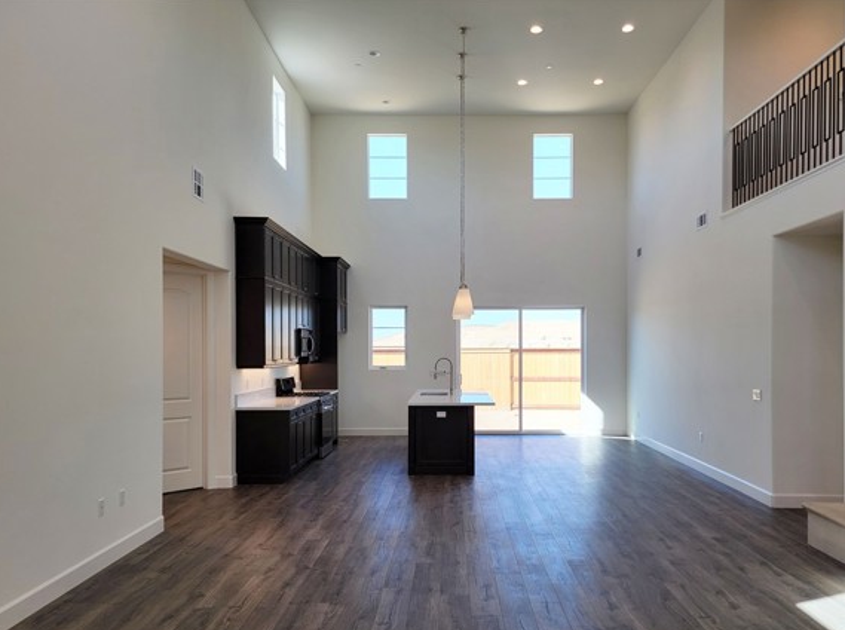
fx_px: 658
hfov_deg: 65.4
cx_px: 441
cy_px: 350
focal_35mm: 27
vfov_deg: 51.1
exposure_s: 1/120
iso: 25
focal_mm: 6.7
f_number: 1.8
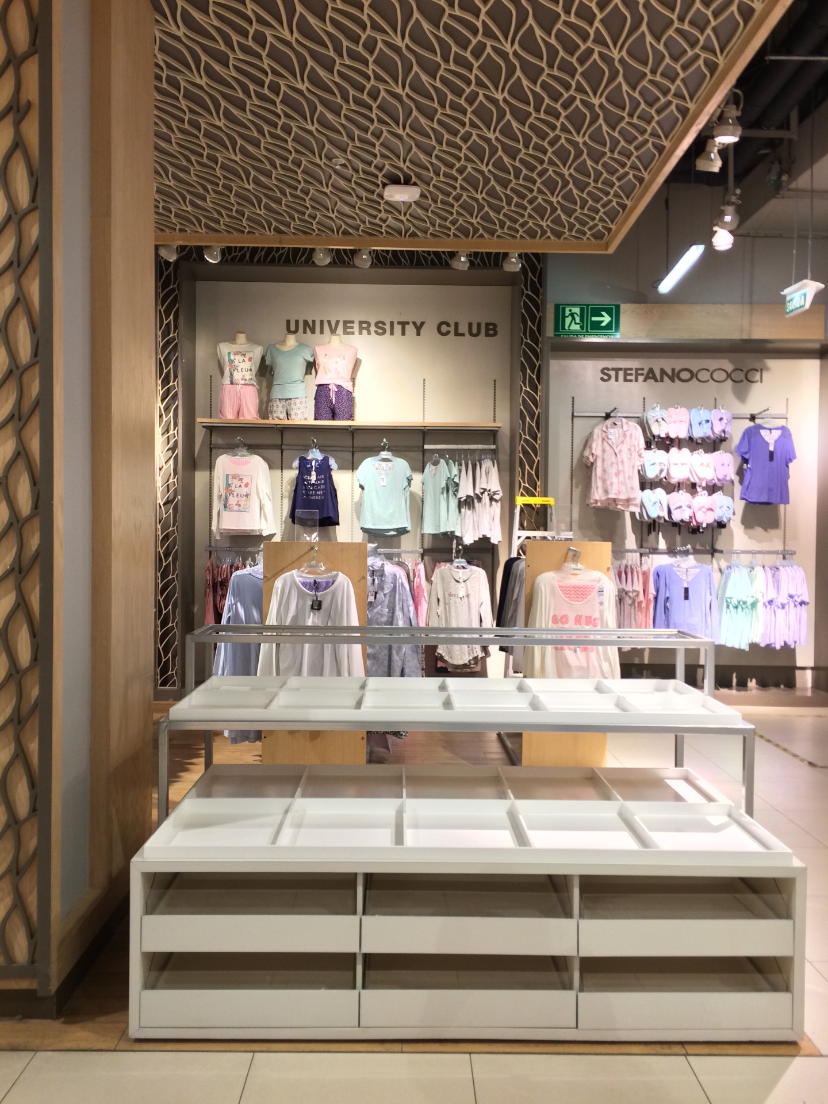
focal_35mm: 29
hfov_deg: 48.2
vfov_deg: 61.7
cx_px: 414
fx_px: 925
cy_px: 552
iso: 100
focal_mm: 4.15
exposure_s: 1/33
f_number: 2.2
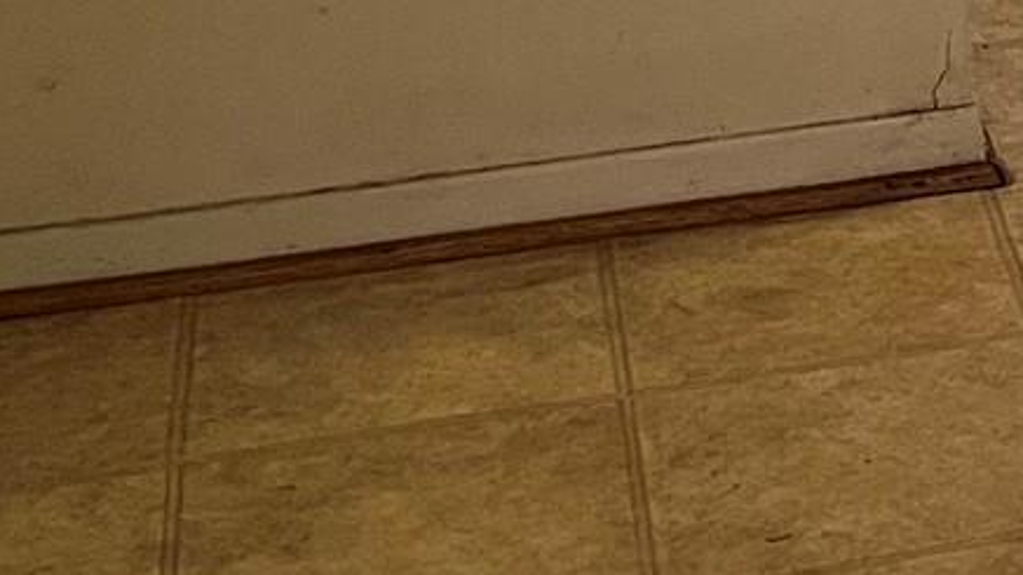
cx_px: 2060
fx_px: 3607
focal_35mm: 133
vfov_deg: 8.1
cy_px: -1019
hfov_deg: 13.7
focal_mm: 5.1
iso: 160
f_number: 1.6
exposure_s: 1/60
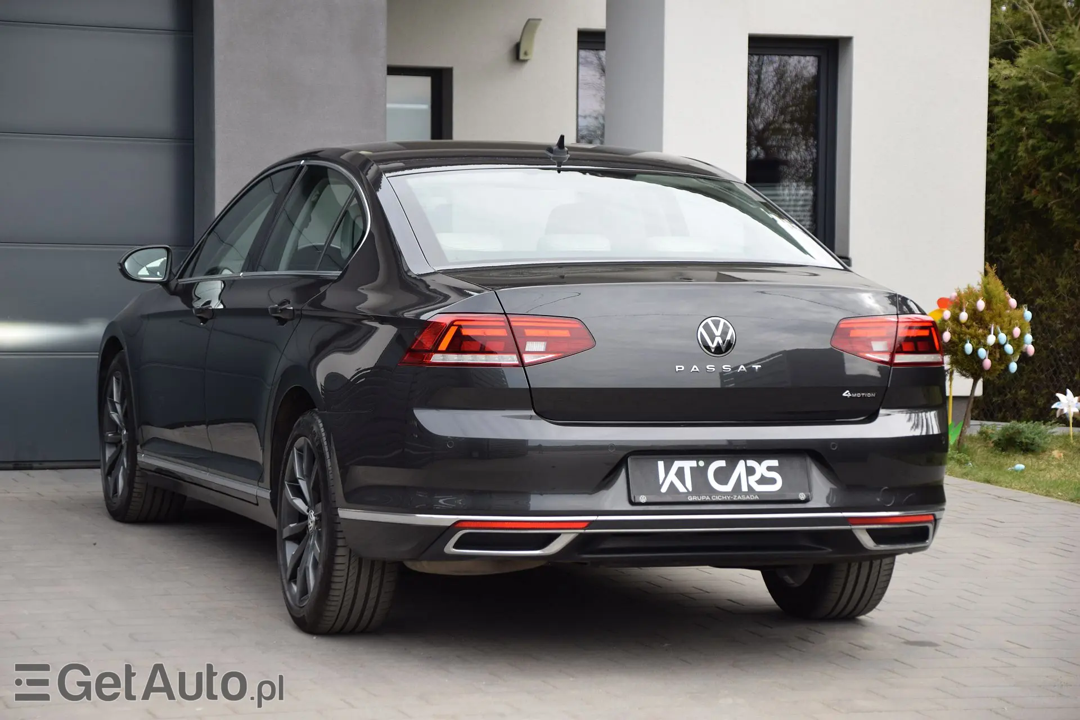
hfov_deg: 20.0
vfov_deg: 13.4
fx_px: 3060
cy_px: 360
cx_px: 540
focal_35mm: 102
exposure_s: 1/400
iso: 320
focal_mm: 68
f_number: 5
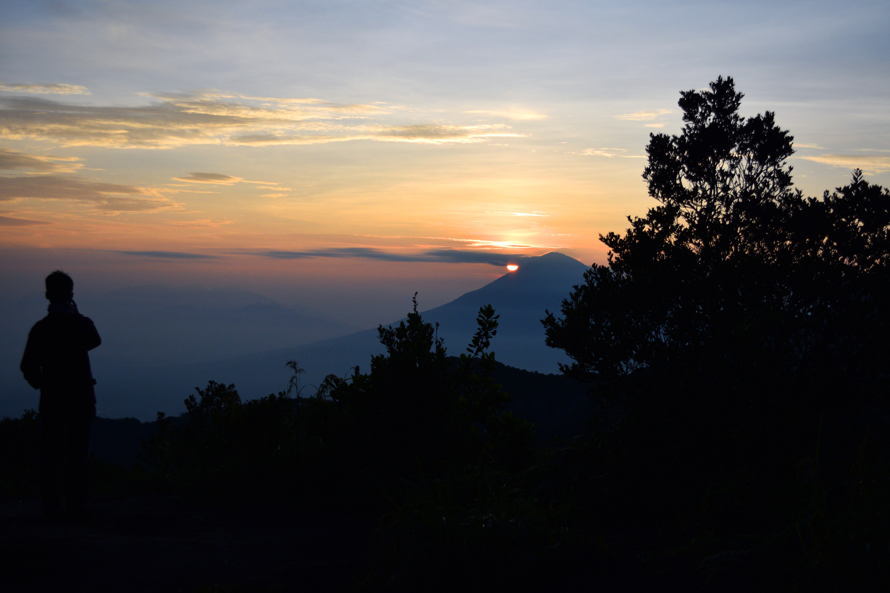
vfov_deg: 29.9
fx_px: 1112
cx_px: 445
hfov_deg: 43.6
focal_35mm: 45
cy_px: 296
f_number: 5
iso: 400
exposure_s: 1/4000
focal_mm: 30
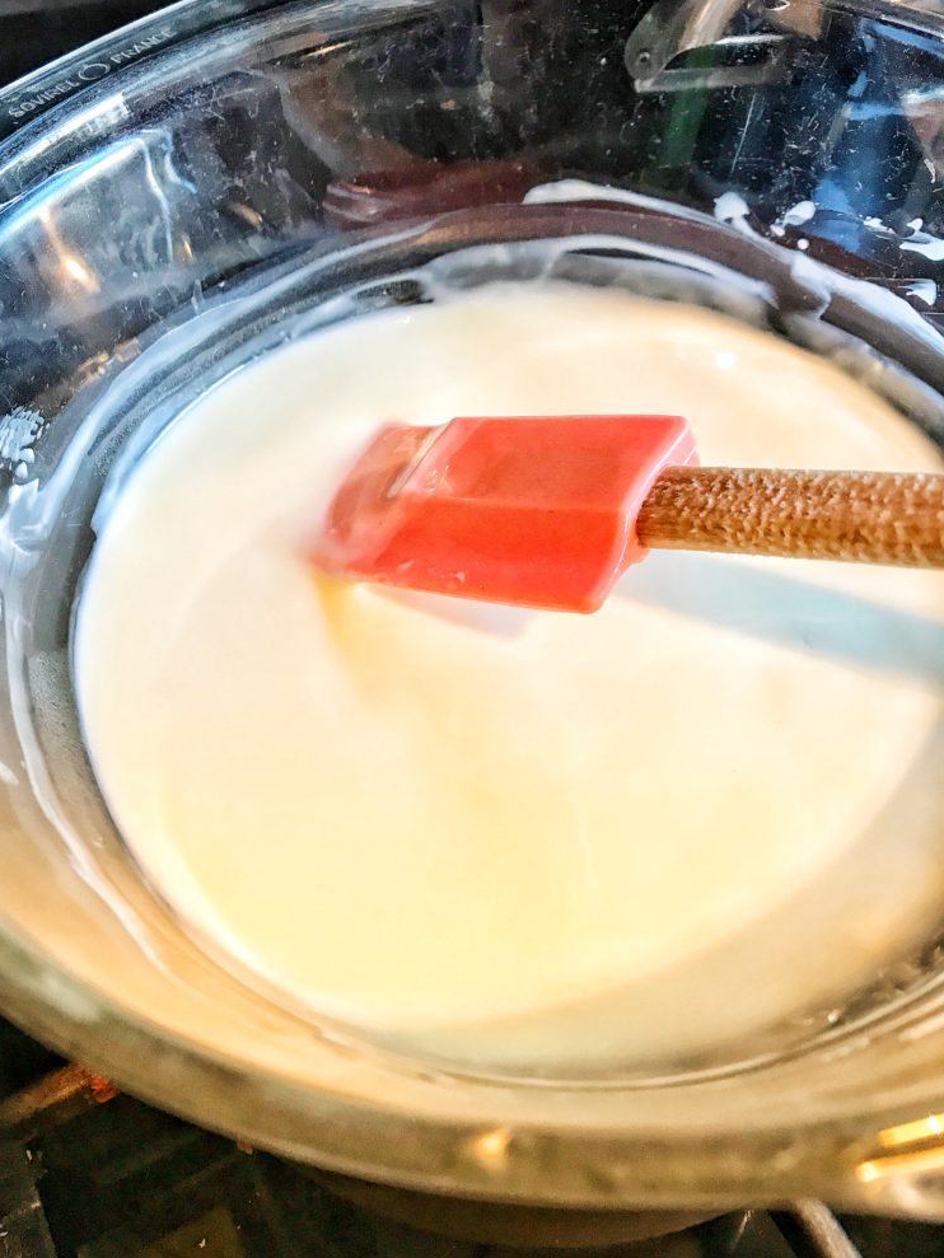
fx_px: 1054
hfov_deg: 48.2
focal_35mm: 29
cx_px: 457
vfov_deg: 61.7
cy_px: 619
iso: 64
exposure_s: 1/17
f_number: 1.8
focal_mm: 3.99
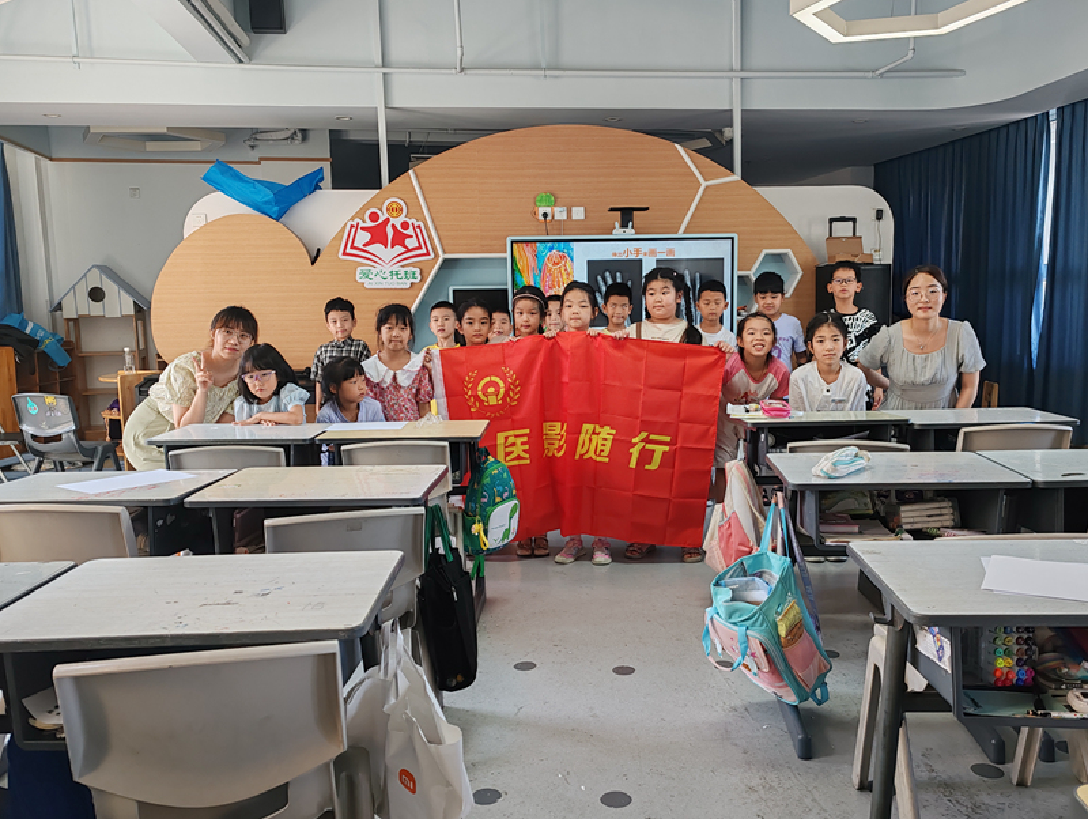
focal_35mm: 27
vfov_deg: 51.4
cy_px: 410
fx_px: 850
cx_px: 544
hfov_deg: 65.3
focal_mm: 6.12
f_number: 1.9
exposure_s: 1/100
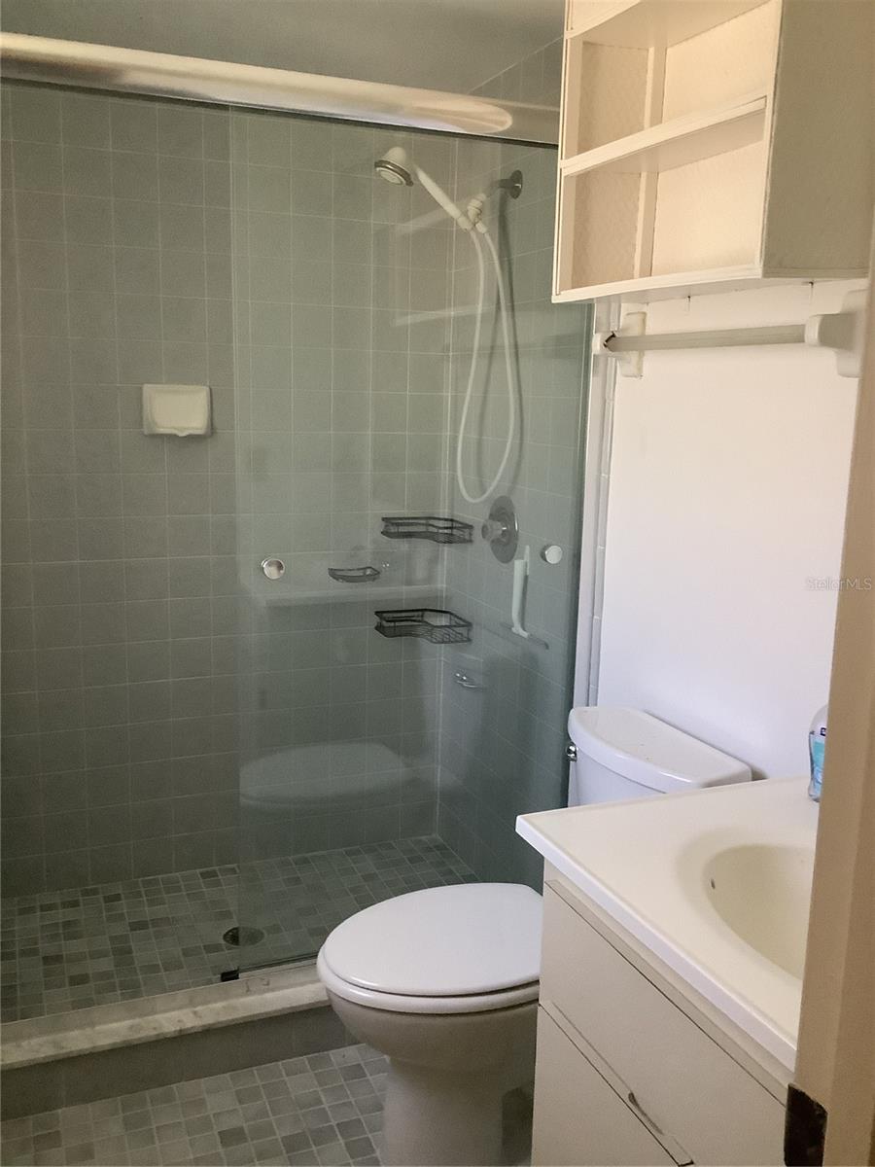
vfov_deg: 58.4
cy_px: 584
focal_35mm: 31
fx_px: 1045
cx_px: 438
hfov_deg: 45.4
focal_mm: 3.3
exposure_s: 1/40
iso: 400
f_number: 2.4
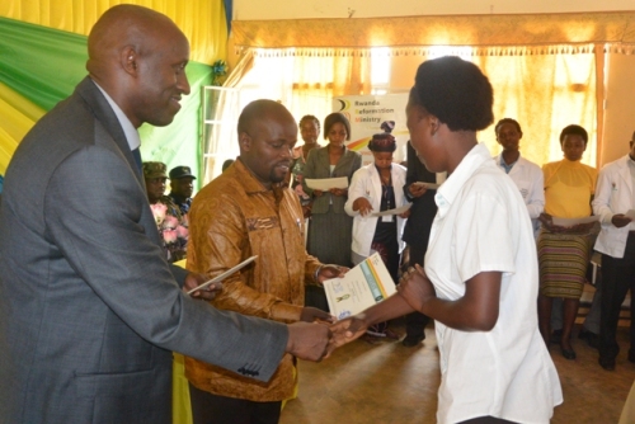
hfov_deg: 58.7
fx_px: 565
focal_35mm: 32
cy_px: 212
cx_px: 318
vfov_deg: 41.2
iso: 800
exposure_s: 1/100
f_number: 3.8
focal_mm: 12.2
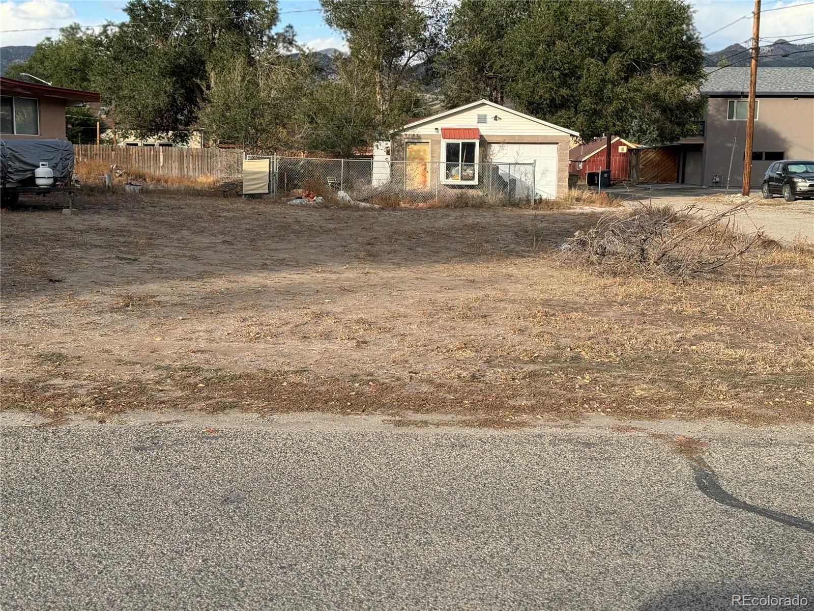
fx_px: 1129
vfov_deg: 30.3
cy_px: 306
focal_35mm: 48
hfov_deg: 39.7
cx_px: 407
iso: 64
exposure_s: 1/1366
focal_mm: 6.76
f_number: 1.78
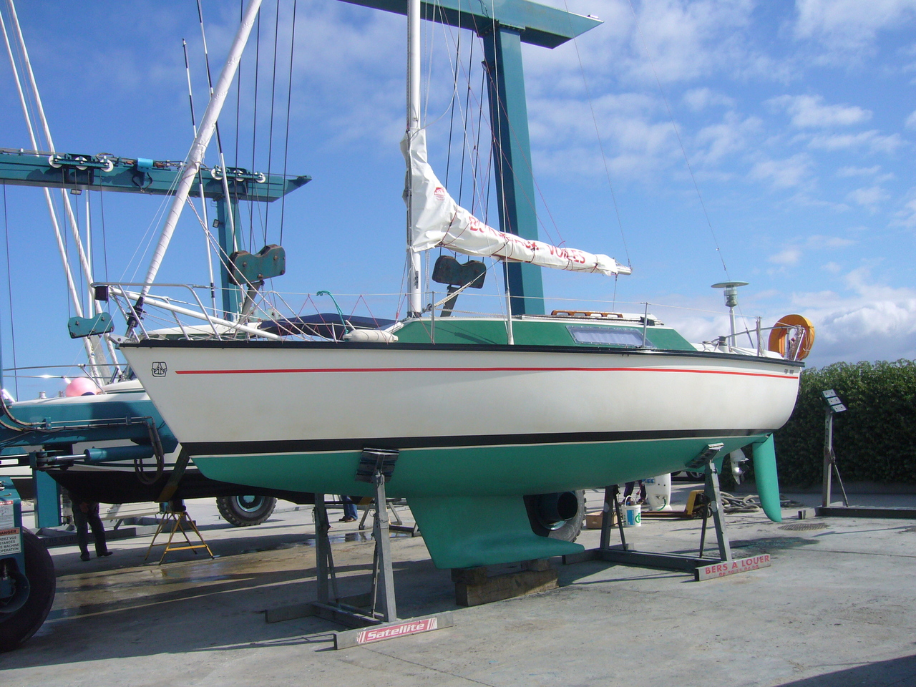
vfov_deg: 39.7
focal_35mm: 36
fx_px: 953
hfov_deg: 51.4
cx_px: 458
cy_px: 344
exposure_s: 1/800
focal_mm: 6
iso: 100
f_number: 5.7
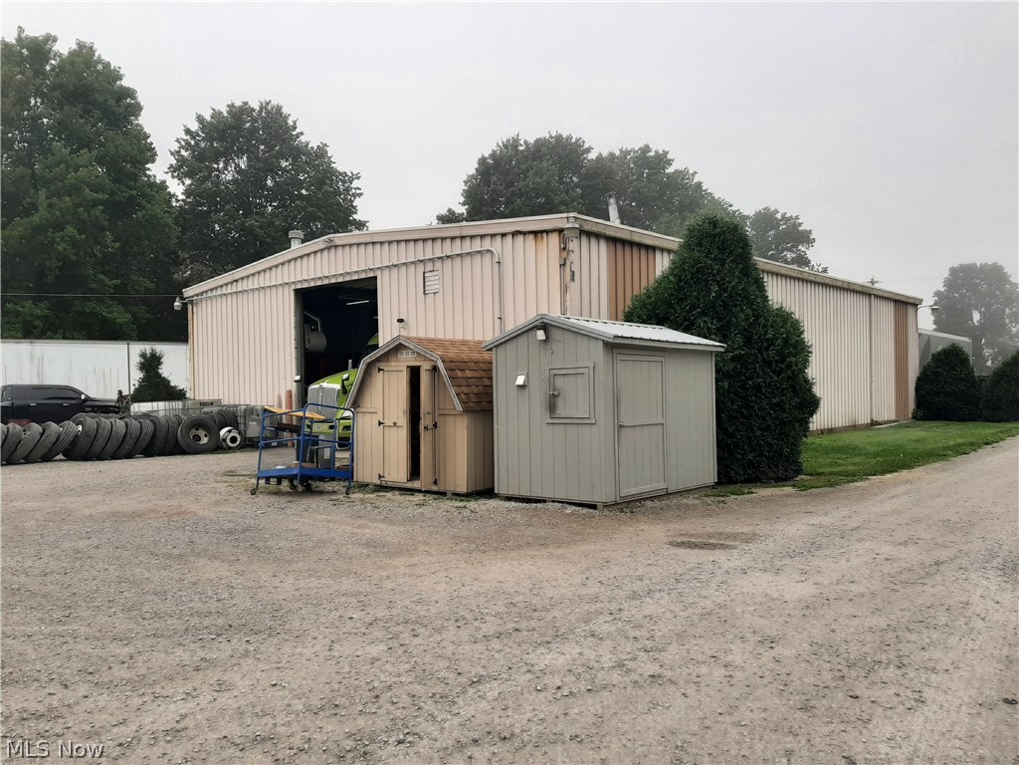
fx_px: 765
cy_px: 382
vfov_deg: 53.1
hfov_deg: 67.3
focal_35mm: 26
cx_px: 510
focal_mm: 3.93
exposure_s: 1/1326
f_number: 1.7
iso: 40
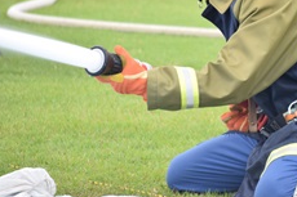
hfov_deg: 4.9
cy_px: 24
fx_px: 3495
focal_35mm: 424
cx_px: 269
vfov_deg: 3.2
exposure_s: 1/100
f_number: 5
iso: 400
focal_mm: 145
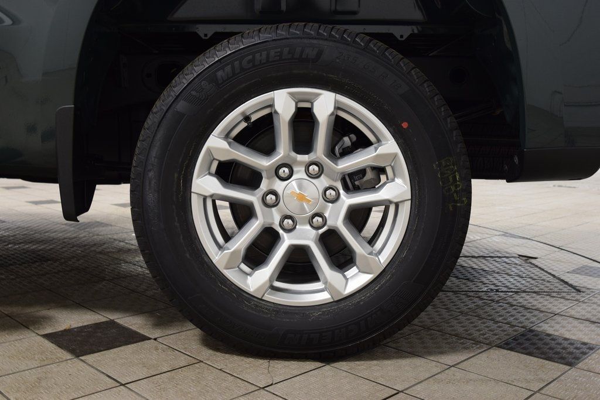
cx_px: 300
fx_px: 600
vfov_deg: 36.9
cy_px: 200
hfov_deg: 53.1
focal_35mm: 36
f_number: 6.3
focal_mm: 24
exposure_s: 1/15
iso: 640
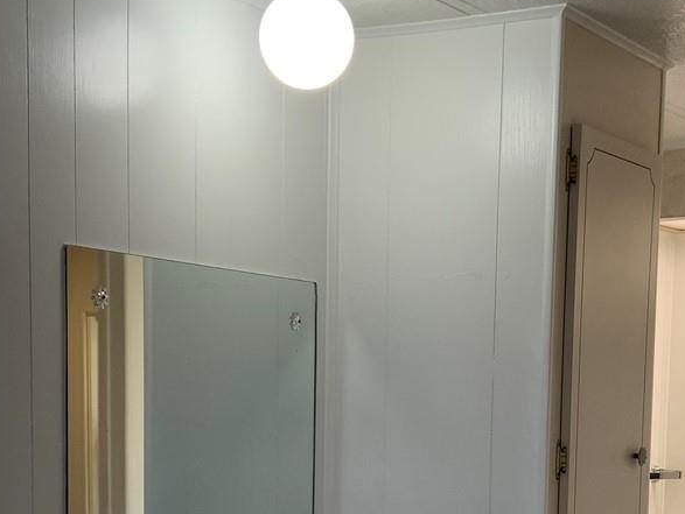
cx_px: 344
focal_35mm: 79
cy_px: 570
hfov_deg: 24.7
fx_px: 1564
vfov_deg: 18.0
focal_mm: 3
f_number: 1.8
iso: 25
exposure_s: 1/120
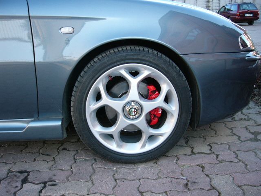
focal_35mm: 35
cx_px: 130
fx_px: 264
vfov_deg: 40.7
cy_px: 98
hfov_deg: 52.6
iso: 50
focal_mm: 5.8
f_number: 2.8
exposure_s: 1/60
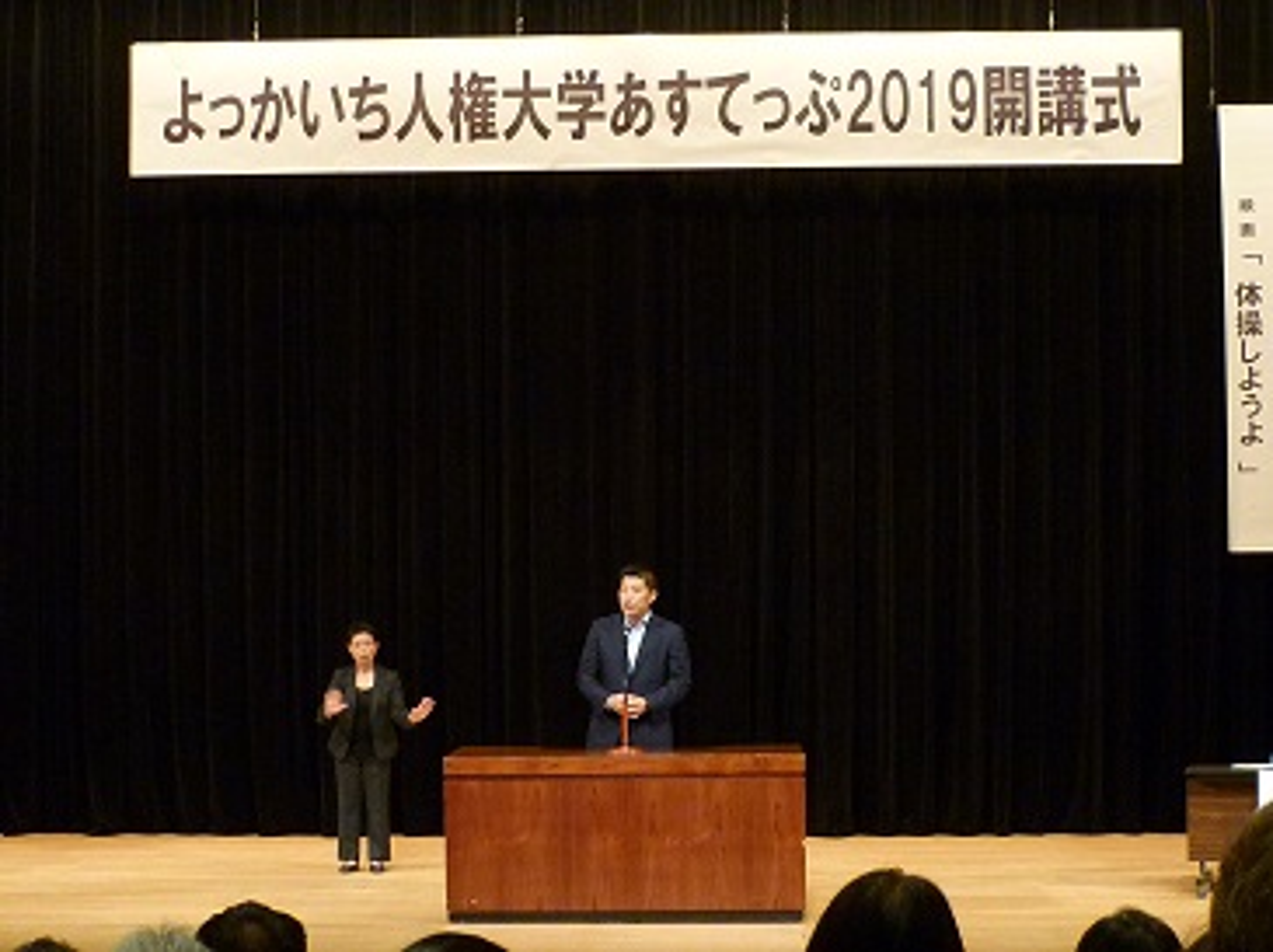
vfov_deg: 21.3
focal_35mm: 69
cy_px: 476
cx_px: 636
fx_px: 2535
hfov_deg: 28.2
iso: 400
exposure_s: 1/30
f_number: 3
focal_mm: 6.4
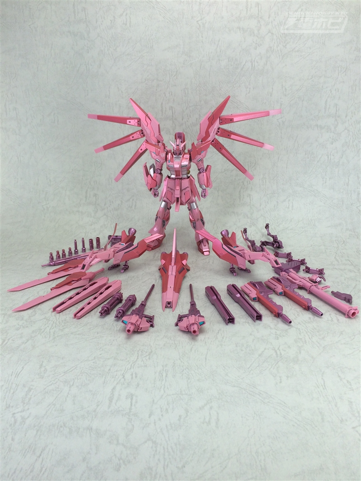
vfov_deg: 61.6
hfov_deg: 48.2
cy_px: 240
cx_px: 180
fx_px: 403
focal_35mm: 29
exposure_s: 1/100
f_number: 2.2
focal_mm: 4.15
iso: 50
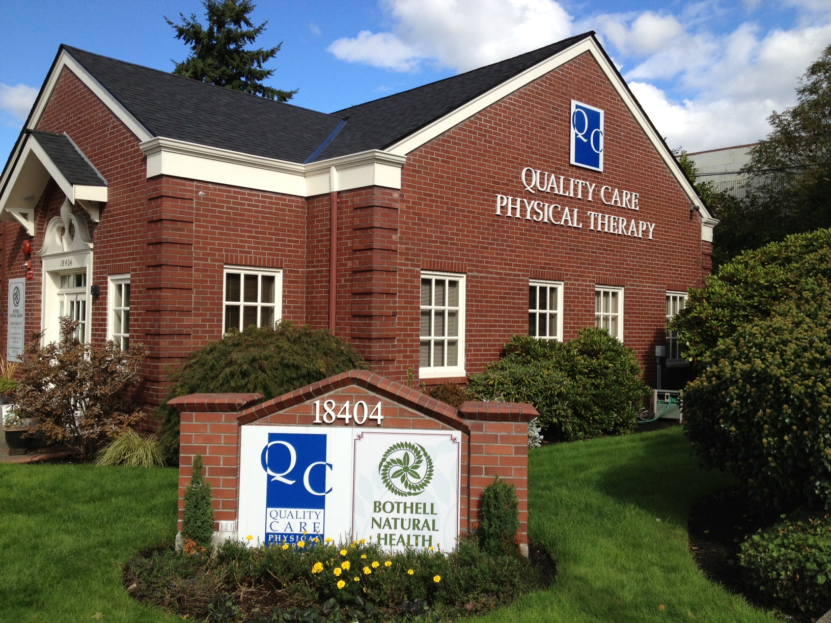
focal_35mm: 35
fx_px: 840
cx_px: 416
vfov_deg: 40.7
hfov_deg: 52.6
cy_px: 312
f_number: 2.4
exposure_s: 1/1416
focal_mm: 4.28
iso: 50
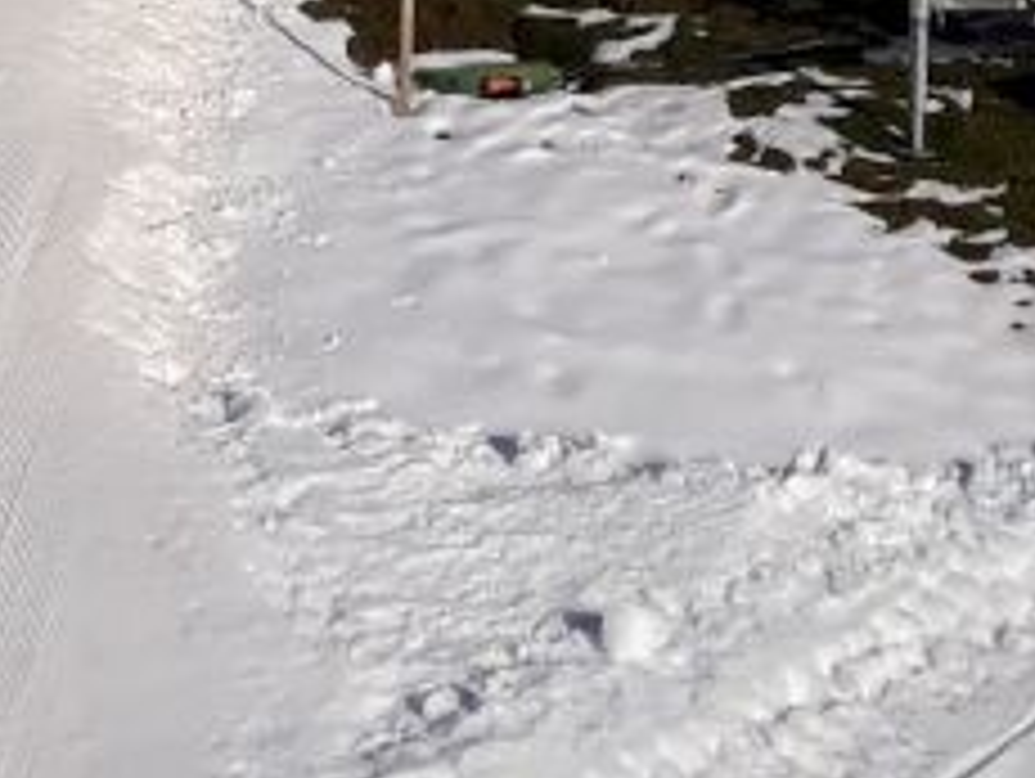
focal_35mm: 150
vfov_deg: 9.0
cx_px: 248
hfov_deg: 13.1
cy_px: -1084
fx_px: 4490
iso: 40
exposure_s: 1/4032
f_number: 1.7
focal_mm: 3.71
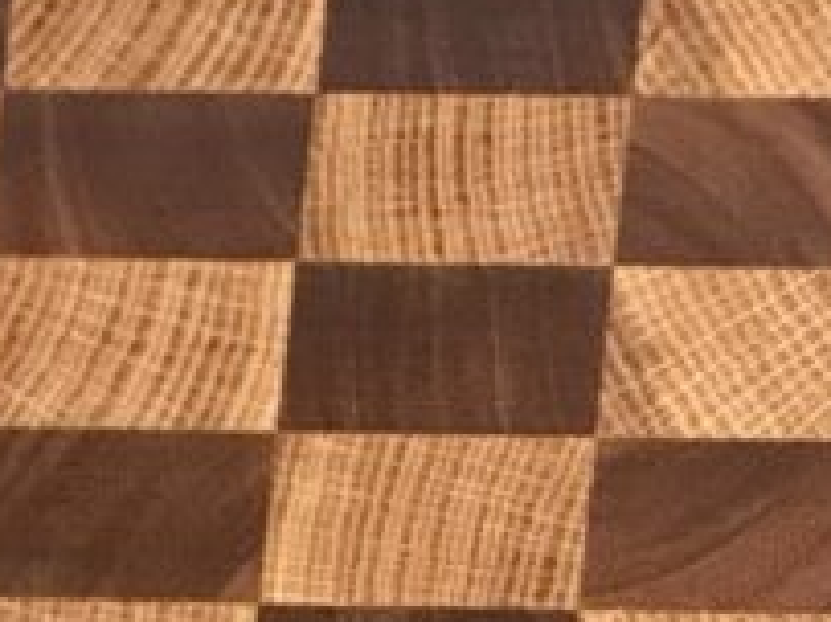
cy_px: 74
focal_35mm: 605
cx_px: 1404
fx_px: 14515
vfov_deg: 2.5
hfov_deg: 3.3
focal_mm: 15.66
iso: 1000
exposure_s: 1/40
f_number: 2.8
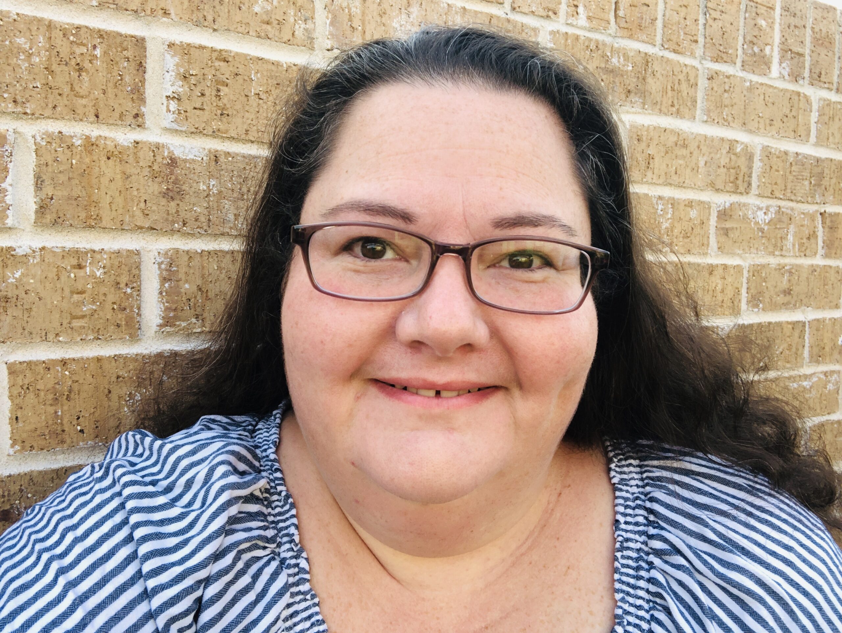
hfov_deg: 56.8
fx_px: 779
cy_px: 316
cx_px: 421
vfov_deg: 44.2
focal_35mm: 32
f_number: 2.2
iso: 25
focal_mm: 2.87
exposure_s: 1/120
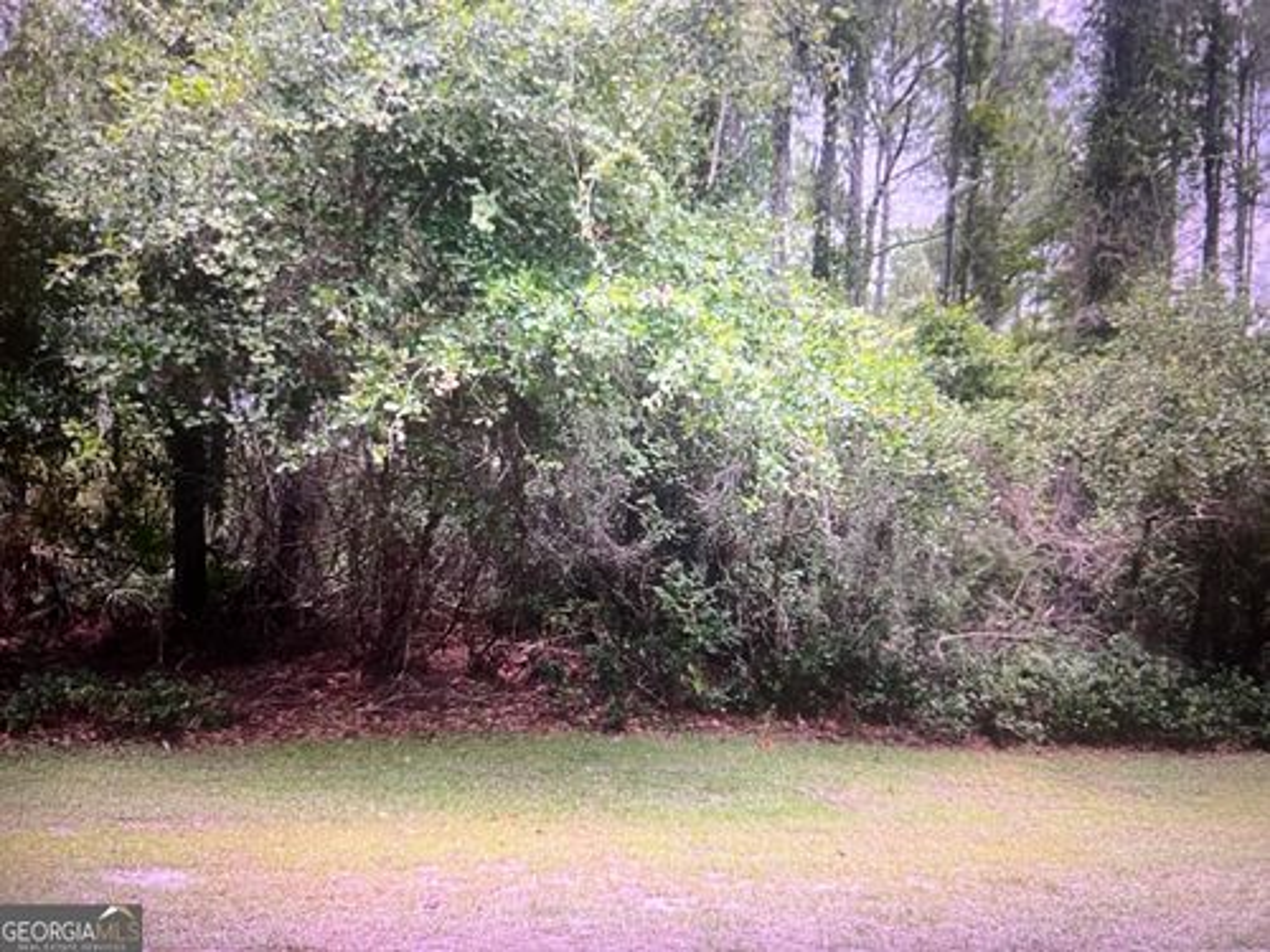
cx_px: 635
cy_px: 476
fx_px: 954
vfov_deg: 53.1
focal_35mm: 26
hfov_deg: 67.3
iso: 320
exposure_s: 1/58
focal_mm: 5.7
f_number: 1.5
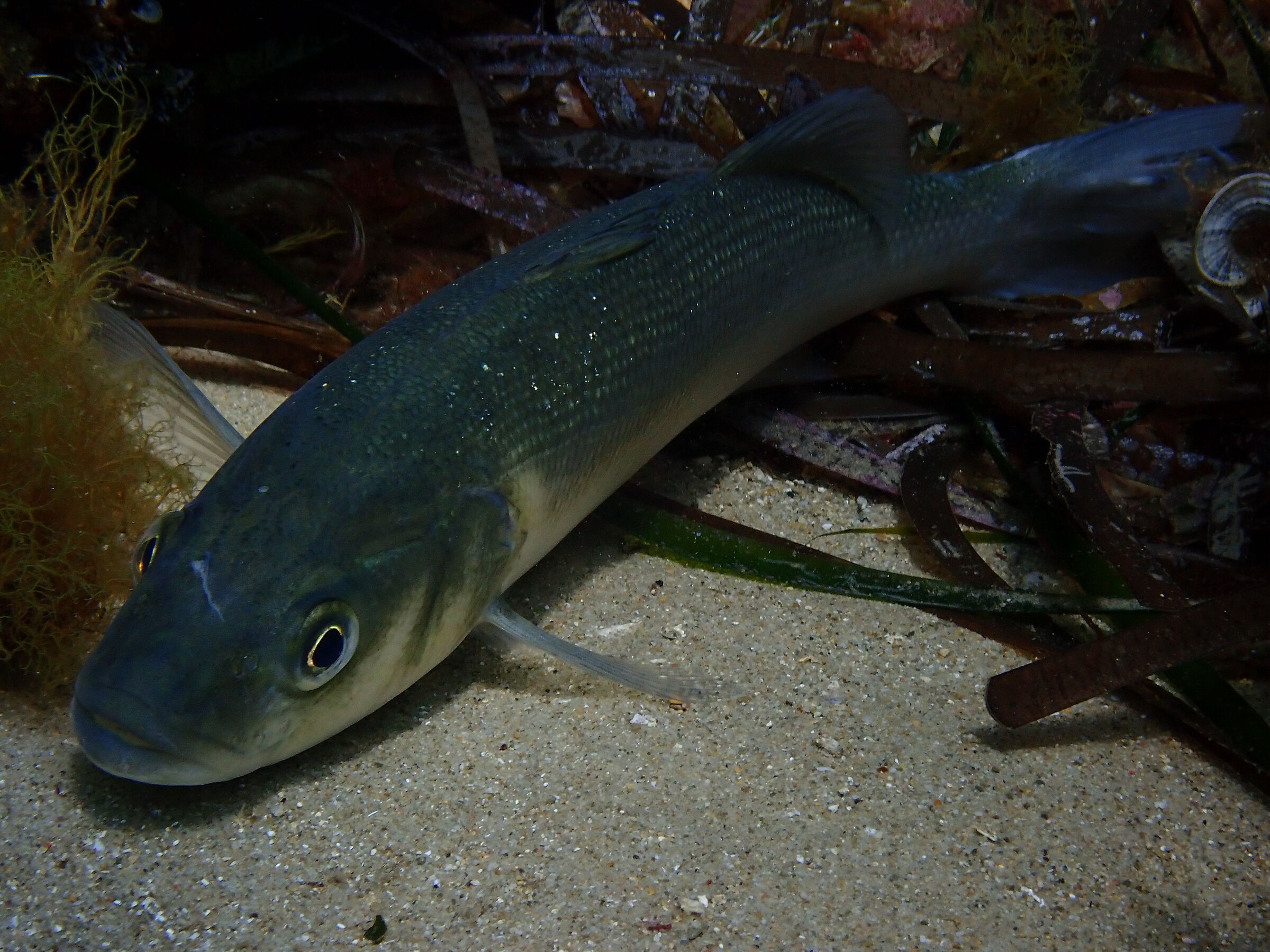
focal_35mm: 74
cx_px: 635
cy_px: 476
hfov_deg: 26.3
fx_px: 2715
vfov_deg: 19.9
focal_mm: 13.32
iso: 200
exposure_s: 1/250
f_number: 6.3
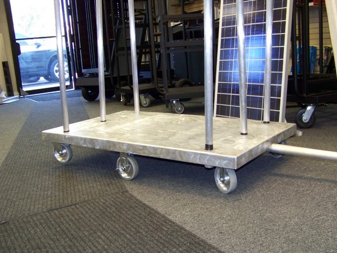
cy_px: 146
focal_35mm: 42
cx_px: 190
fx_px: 409
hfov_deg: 44.7
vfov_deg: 34.3
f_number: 2.8
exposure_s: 1/30
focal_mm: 5.85
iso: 200
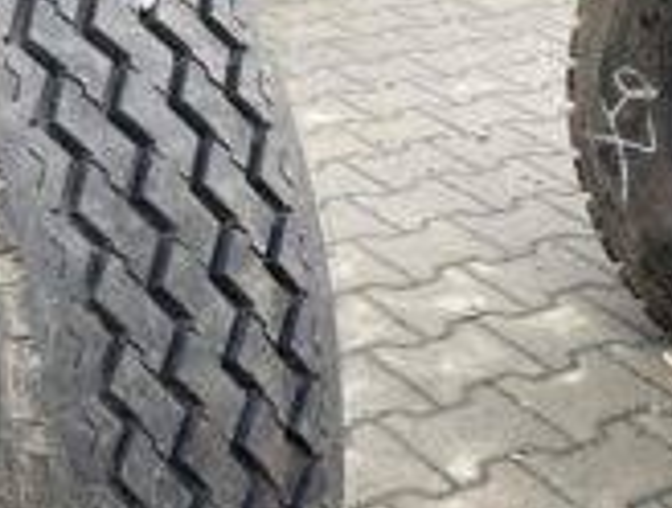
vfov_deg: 21.6
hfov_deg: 27.5
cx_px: 74
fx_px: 1324
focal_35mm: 68
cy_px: 342
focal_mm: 4.25
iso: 80
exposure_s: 1/121
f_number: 1.8
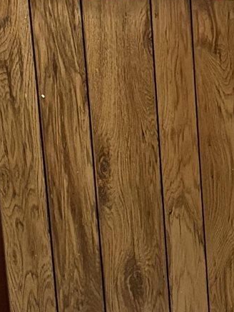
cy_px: 301
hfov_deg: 9.5
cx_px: 579
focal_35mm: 137
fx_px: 1234
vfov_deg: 14.2
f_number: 1.6
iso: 400
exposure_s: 1/60
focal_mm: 5.96
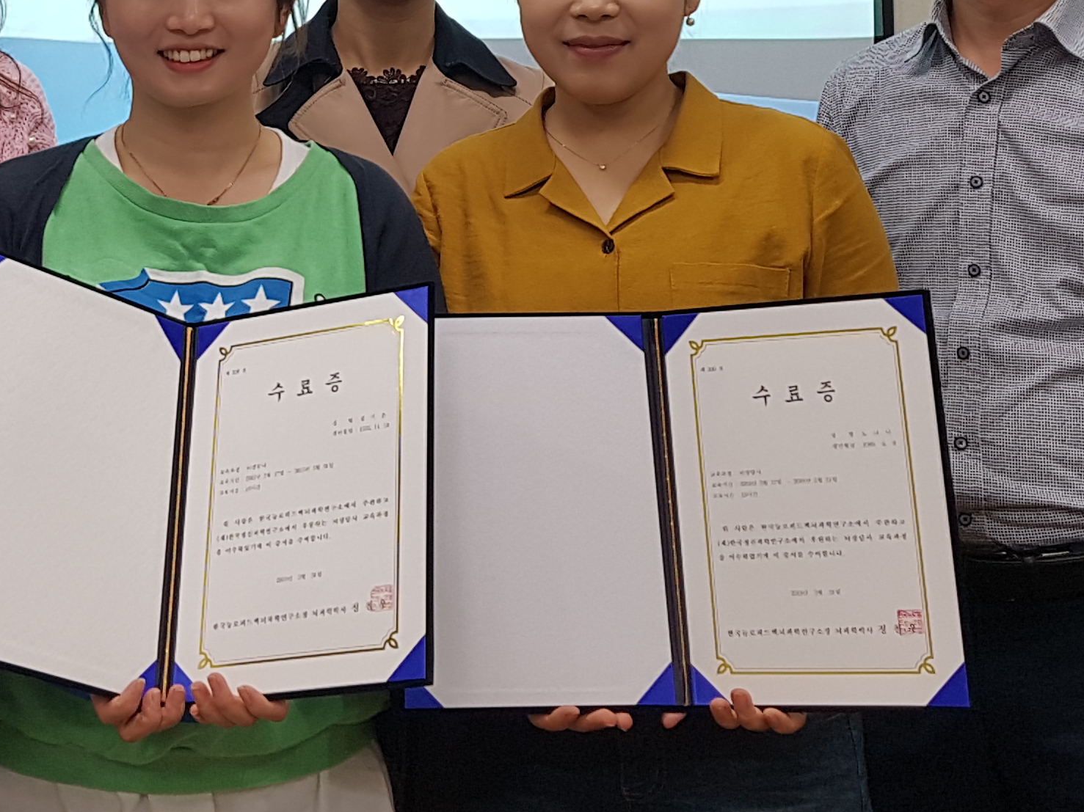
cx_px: 305
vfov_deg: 19.8
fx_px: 2223
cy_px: -78
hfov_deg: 27.1
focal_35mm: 71
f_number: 1.7
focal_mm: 4.2
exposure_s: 1/60
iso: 64
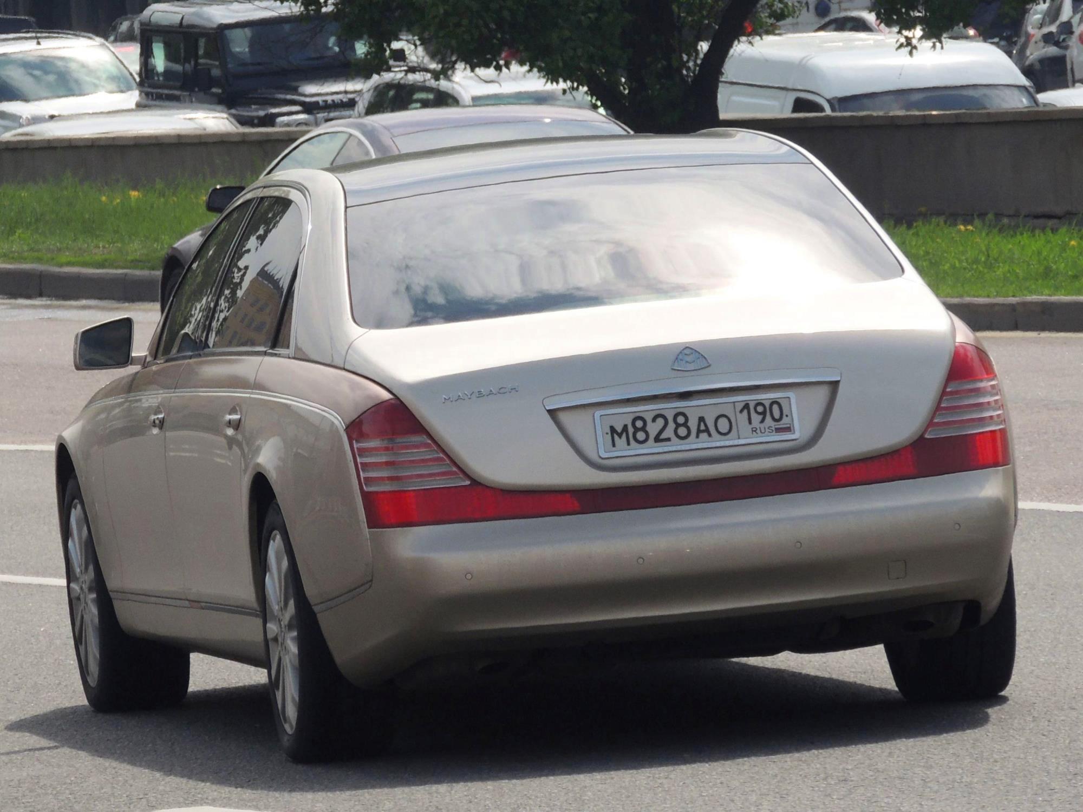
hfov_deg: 6.1
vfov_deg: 4.6
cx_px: 542
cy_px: 406
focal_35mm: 325
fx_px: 10168
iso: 100
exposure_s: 1/800
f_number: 4.8
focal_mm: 57.9
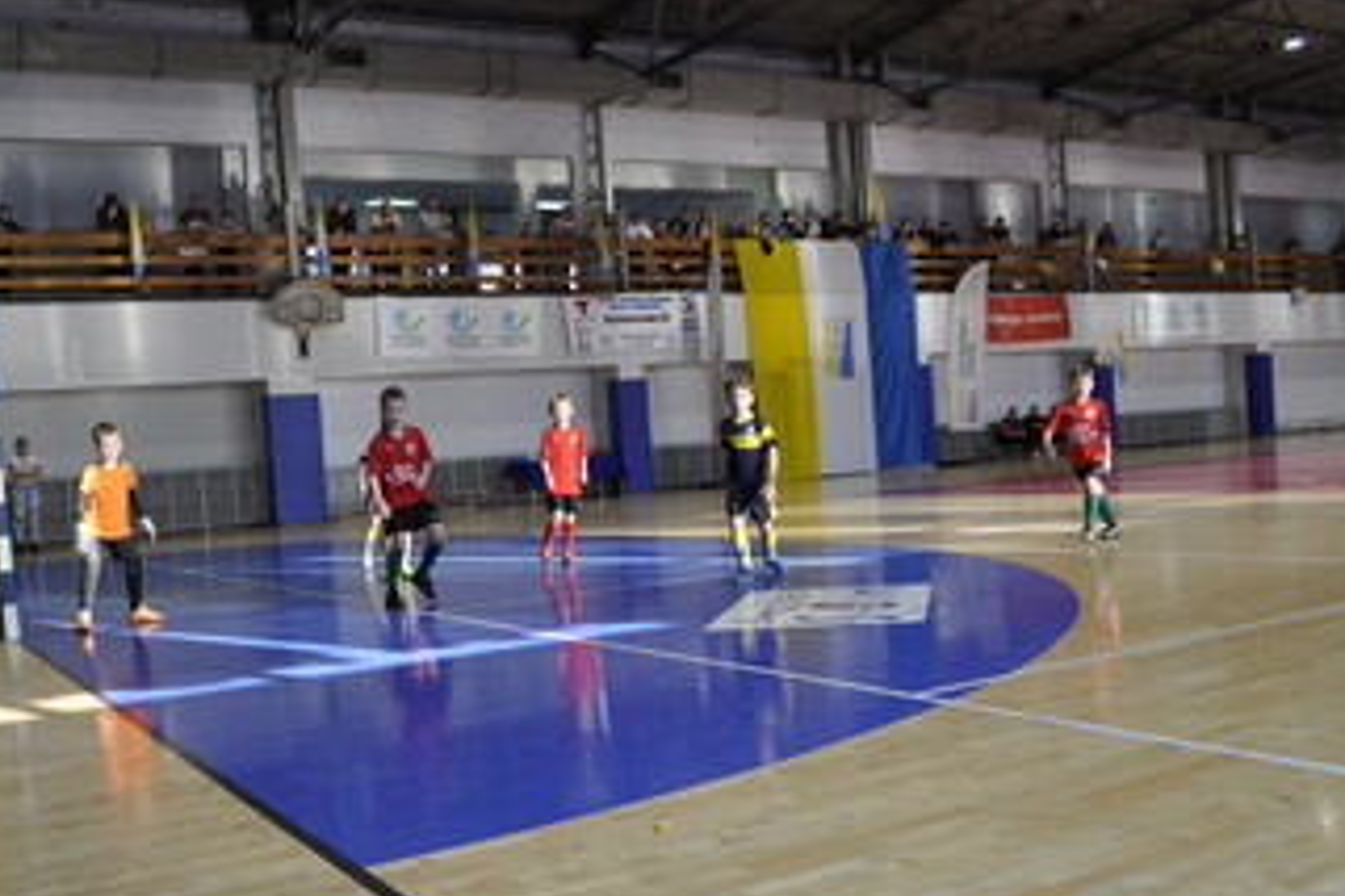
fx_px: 1345
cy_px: 515
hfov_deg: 53.1
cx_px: 612
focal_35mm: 36
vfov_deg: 36.8
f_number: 5
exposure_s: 1/100
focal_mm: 18
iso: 400
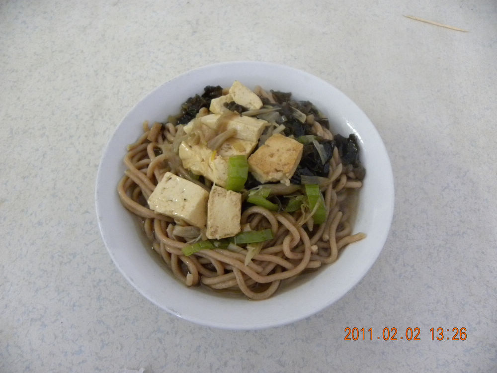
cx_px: 248
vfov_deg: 53.1
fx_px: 373
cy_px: 186
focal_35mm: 26
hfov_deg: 67.3
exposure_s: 1/9.6
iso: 446
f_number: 2.8
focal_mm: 4.6
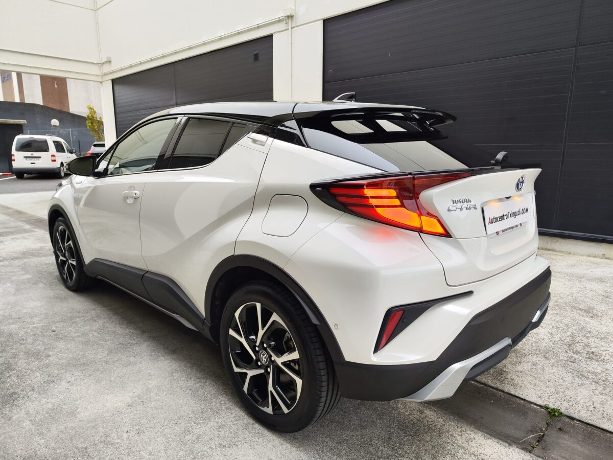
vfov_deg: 58.9
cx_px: 306
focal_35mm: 23
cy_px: 230
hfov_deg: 73.9
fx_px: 407
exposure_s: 1/100
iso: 275
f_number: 1.69
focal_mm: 7.01
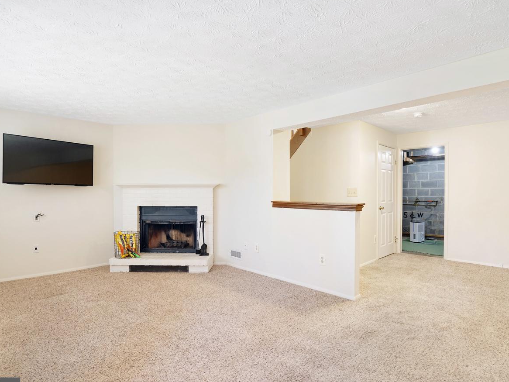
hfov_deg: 84.6
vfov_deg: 68.7
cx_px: 266
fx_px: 279
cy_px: 190
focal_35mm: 19
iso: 1250
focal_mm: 16
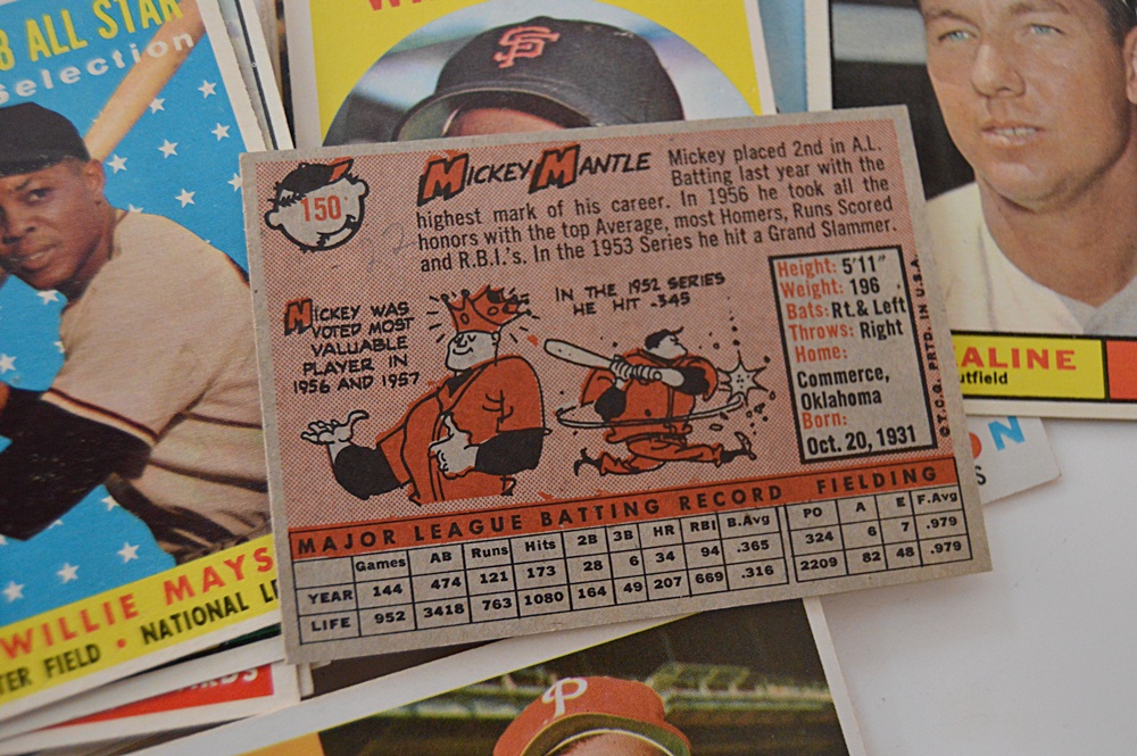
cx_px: 568
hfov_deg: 42.4
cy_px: 378
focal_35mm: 46
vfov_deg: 28.9
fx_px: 1467
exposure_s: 1/60
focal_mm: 31
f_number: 4.2
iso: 2500
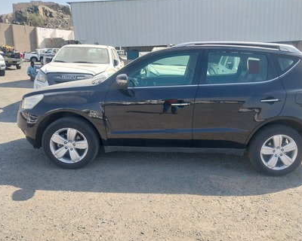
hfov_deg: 60.3
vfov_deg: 50.0
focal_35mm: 29
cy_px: 125
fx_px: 259
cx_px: 169
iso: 25
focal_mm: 4
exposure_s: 1/432
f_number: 1.8
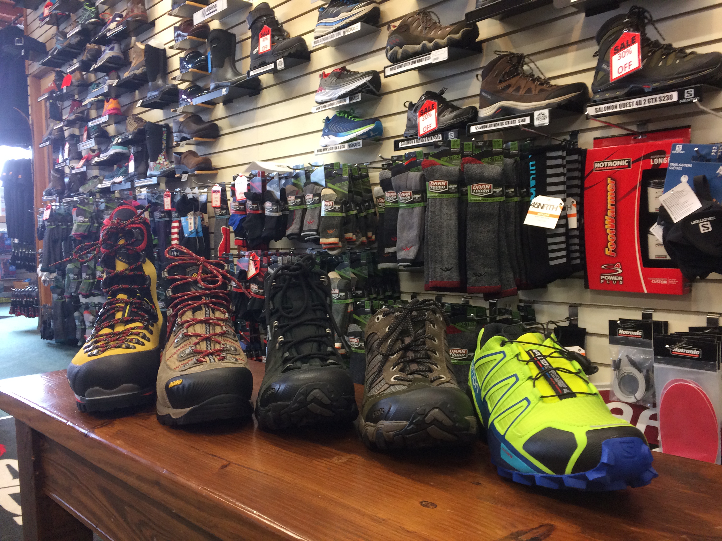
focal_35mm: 29
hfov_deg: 61.7
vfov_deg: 48.2
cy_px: 270
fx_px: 605
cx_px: 361
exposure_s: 1/33
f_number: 2.2
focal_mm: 4.15
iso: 125
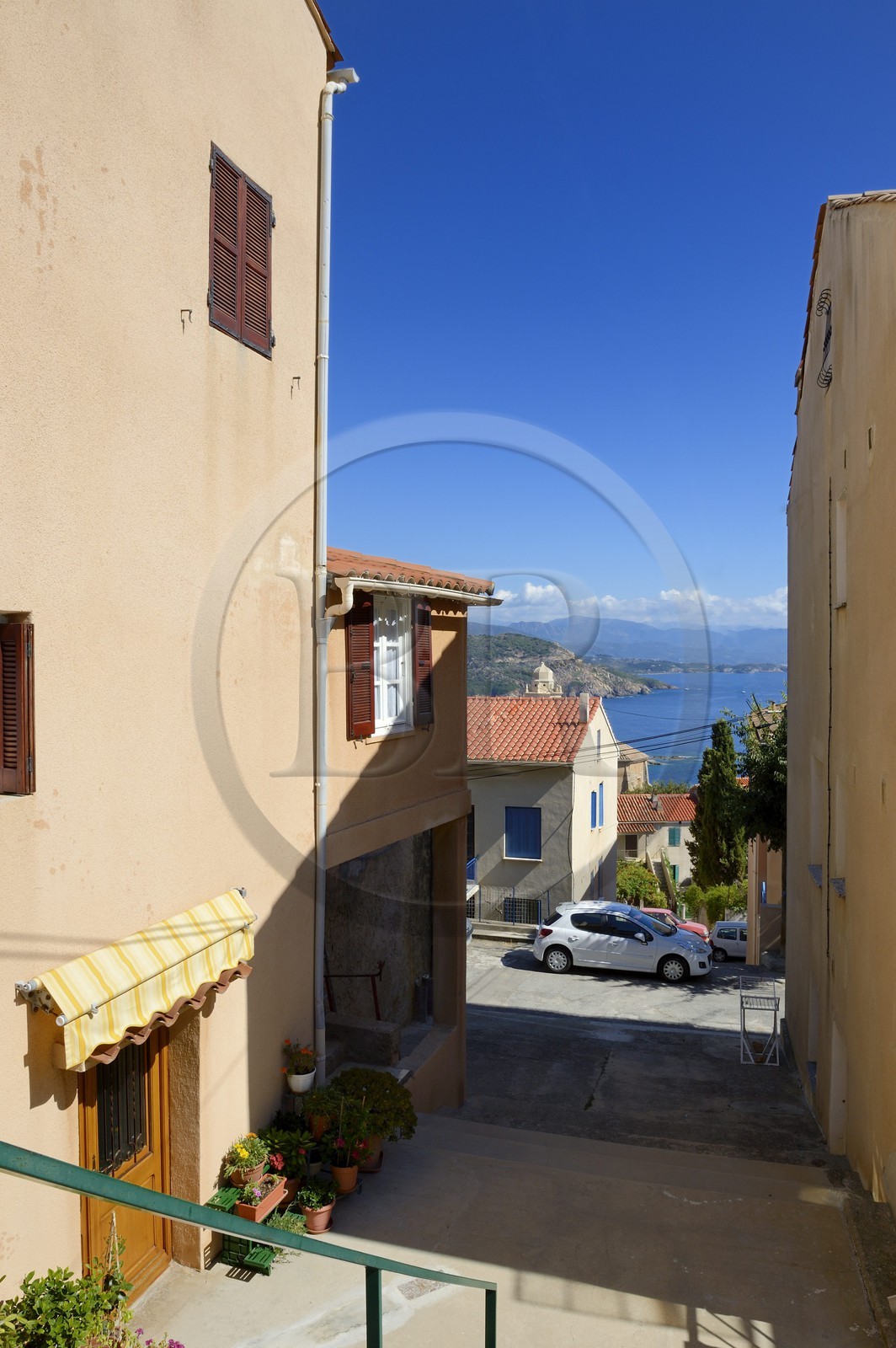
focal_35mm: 24
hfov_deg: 53.1
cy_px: 674
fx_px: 897
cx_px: 448
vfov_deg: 73.8
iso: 200
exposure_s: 1/200
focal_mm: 24
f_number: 14
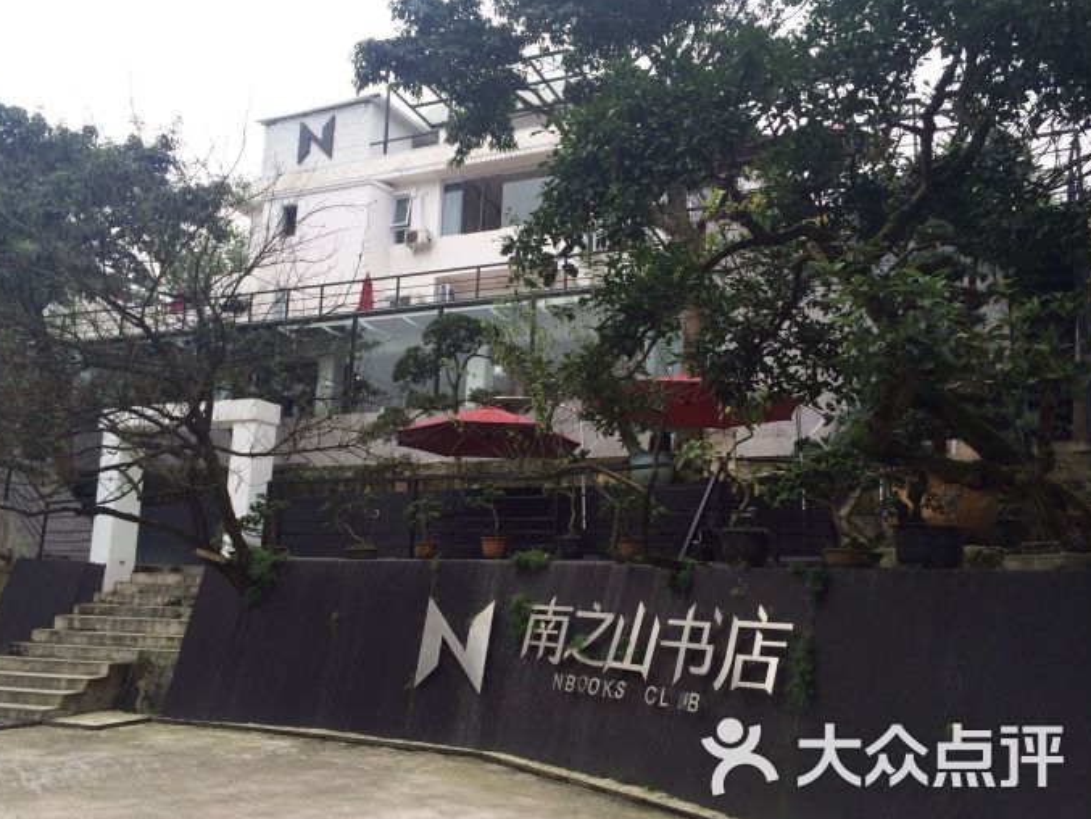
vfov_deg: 45.5
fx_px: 977
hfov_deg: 58.3
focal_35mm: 31
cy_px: 417
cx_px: 541
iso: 32
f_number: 2.2
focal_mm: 4.12
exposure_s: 1/456
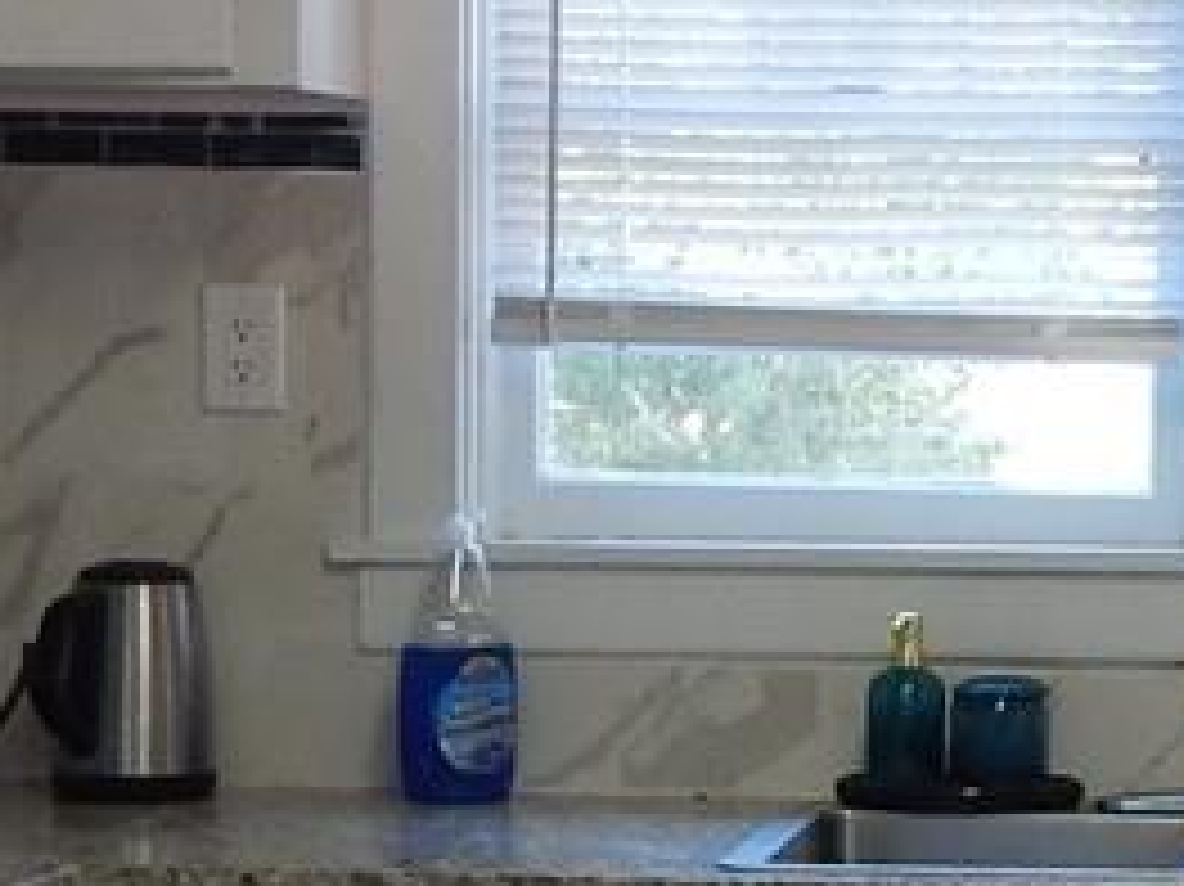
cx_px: 1463
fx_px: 4581
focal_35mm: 134
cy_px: 751
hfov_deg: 14.2
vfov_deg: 11.0
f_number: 3
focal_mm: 4
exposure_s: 1/30
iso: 125
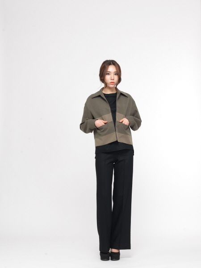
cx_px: 100
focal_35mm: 62
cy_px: 134
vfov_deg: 31.2
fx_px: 480
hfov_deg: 23.7
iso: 100
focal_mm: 80
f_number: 9
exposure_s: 1/250
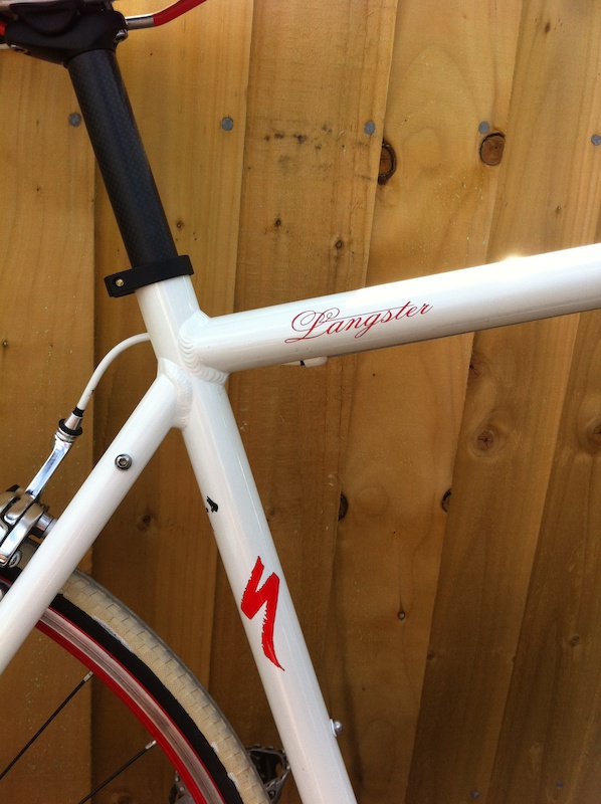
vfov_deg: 52.7
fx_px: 812
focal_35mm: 35
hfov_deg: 40.6
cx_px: 300
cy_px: 402
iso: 80
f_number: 2.8
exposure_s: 1/479
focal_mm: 3.85
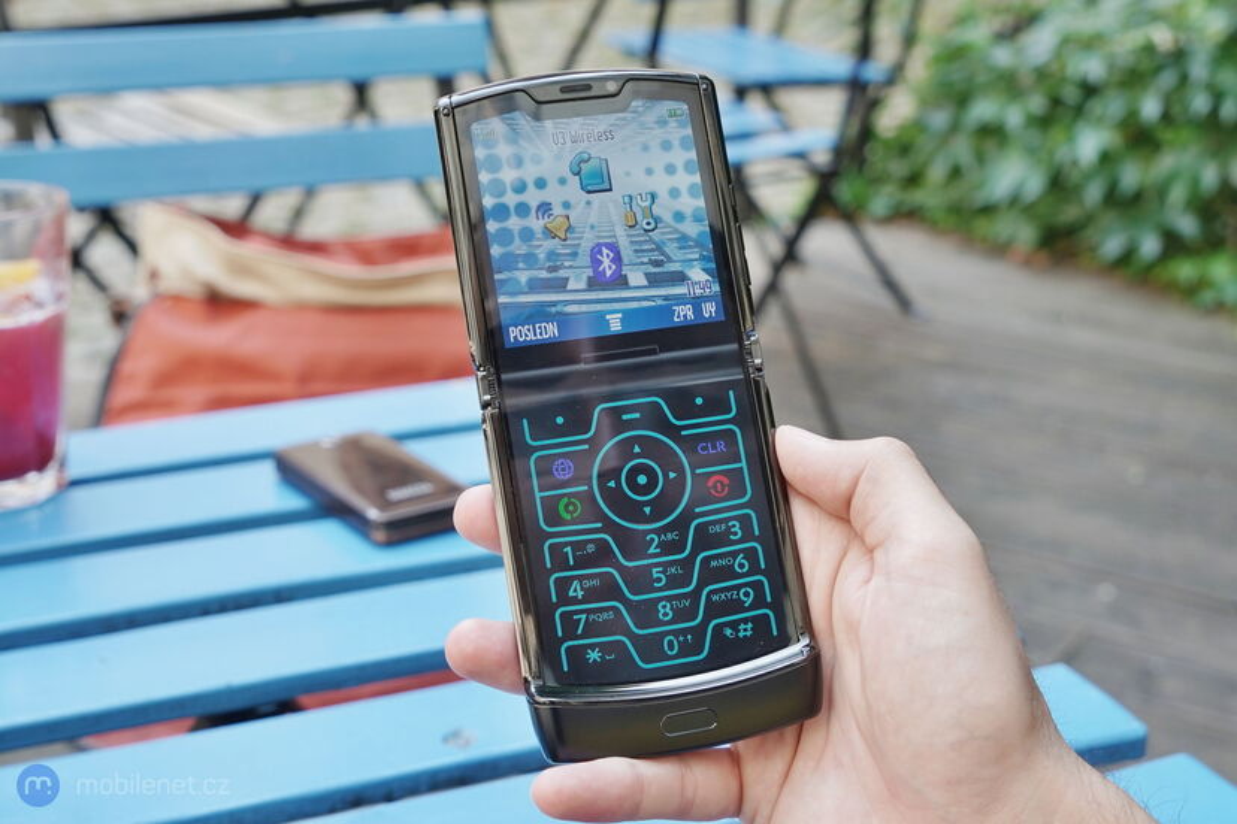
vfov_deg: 32.6
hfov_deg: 47.4
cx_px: 618
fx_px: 1409
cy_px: 412
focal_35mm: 41
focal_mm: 41
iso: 250
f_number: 7.1
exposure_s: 1/125
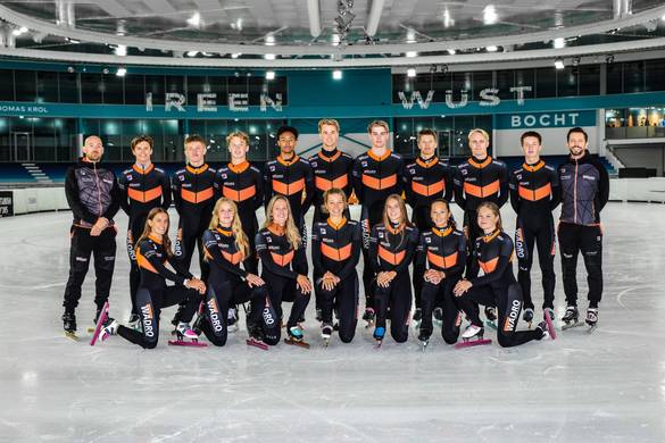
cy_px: 222
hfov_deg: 32.4
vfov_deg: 21.9
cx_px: 332
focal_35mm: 62
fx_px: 1145
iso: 1600
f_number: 5.6
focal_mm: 62
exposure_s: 1/125
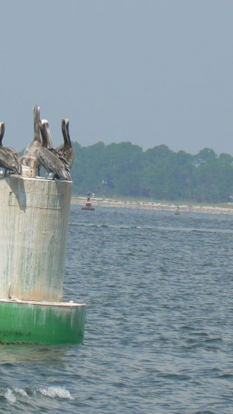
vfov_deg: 3.4
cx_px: 22
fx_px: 6925
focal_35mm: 630
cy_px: 207
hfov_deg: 1.9
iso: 80
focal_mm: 72
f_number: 8
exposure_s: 1/400
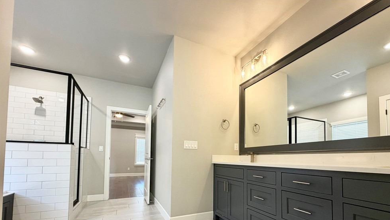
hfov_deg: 99.3
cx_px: 204
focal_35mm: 16
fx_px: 165
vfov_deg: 64.7
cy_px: 152
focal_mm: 2.22
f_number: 2.2
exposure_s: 1/60
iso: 200
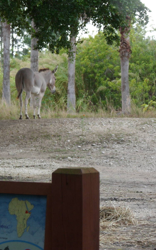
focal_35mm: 230
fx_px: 1564
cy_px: 125
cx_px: -4
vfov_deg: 9.1
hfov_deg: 5.7
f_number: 5.5
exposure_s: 1/90
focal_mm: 28.7
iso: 80
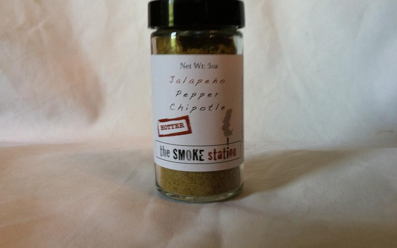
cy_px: 114
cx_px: 202
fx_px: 422
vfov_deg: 32.7
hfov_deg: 50.4
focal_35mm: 39
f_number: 2.8
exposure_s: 1/30
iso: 100
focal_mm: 3.85
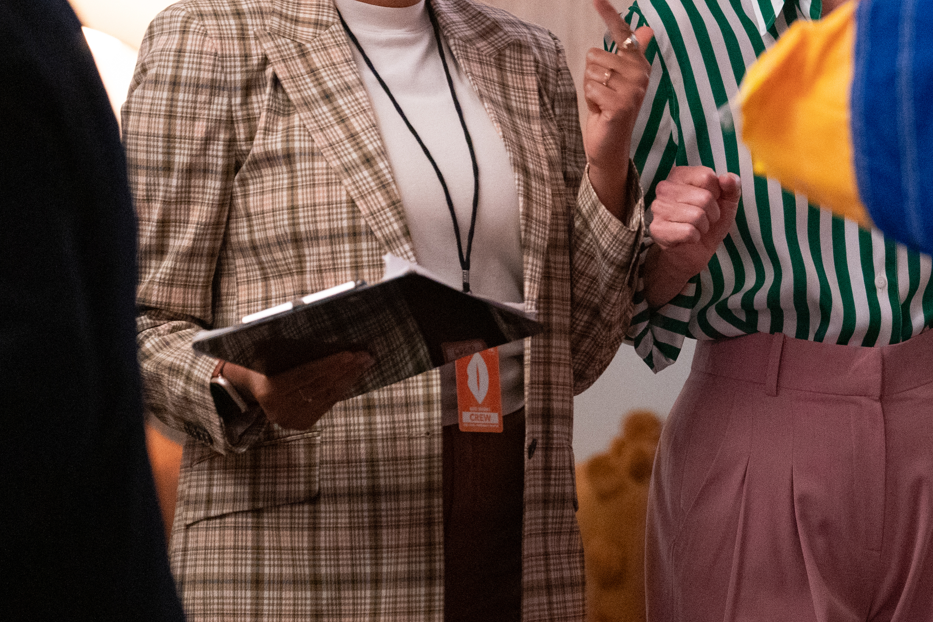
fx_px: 7542
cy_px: 104
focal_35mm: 291
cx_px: 840
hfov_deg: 7.1
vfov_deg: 4.7
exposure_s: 1/200
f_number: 2.8
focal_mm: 154
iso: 8000
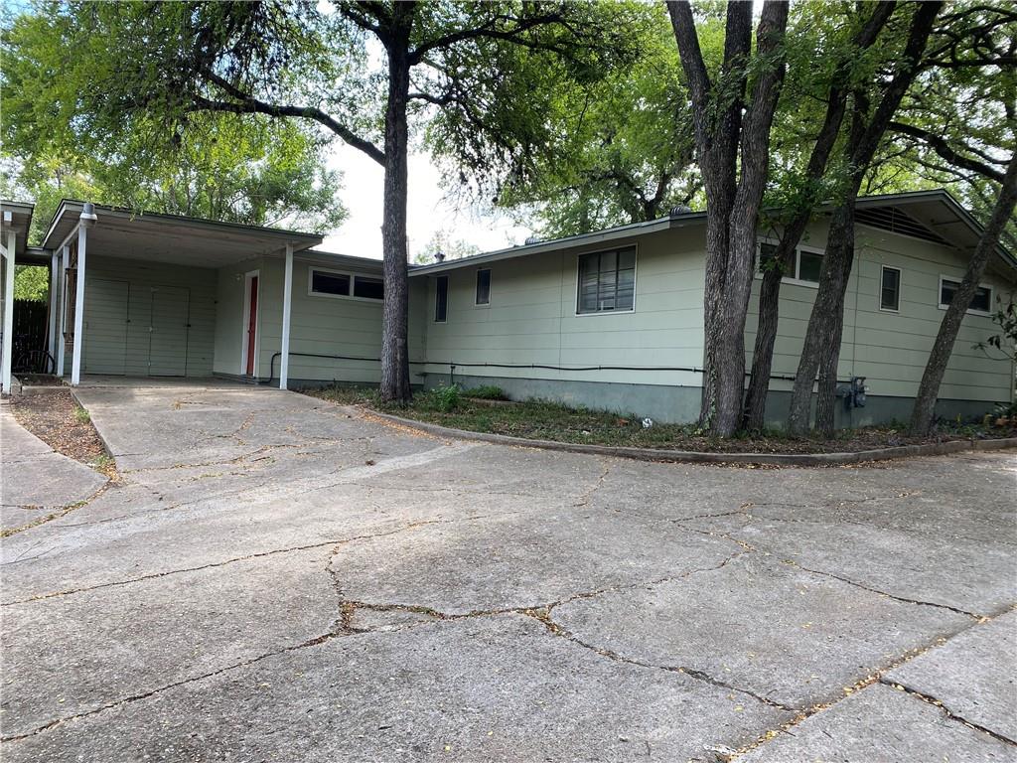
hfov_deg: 67.3
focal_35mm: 26
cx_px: 508
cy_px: 382
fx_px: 764
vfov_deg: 53.1
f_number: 1.8
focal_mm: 4.25
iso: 32
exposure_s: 1/248
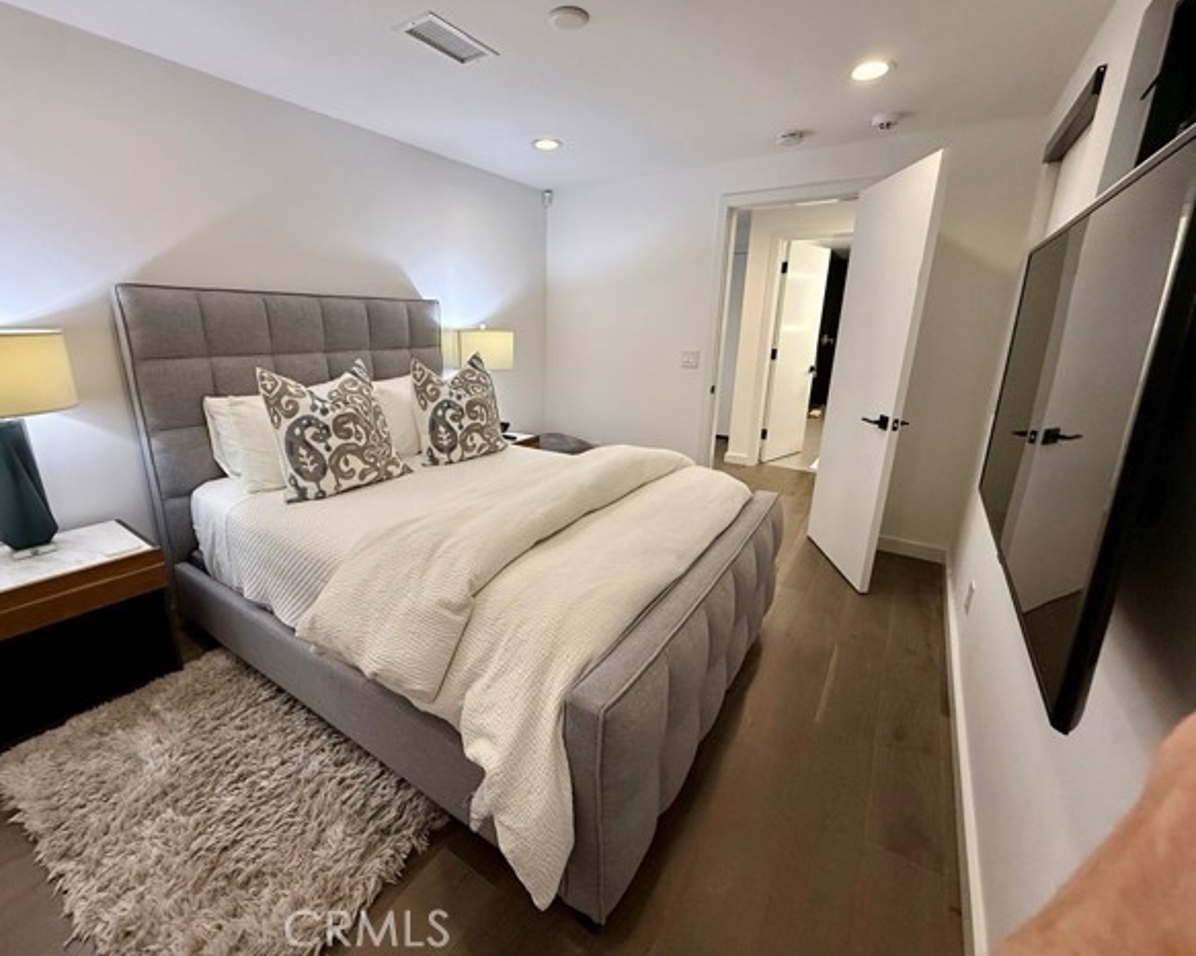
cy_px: 466
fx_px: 531
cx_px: 558
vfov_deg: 84.0
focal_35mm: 15
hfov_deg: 96.7
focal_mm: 2.22
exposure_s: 1/120
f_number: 2.2
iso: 320
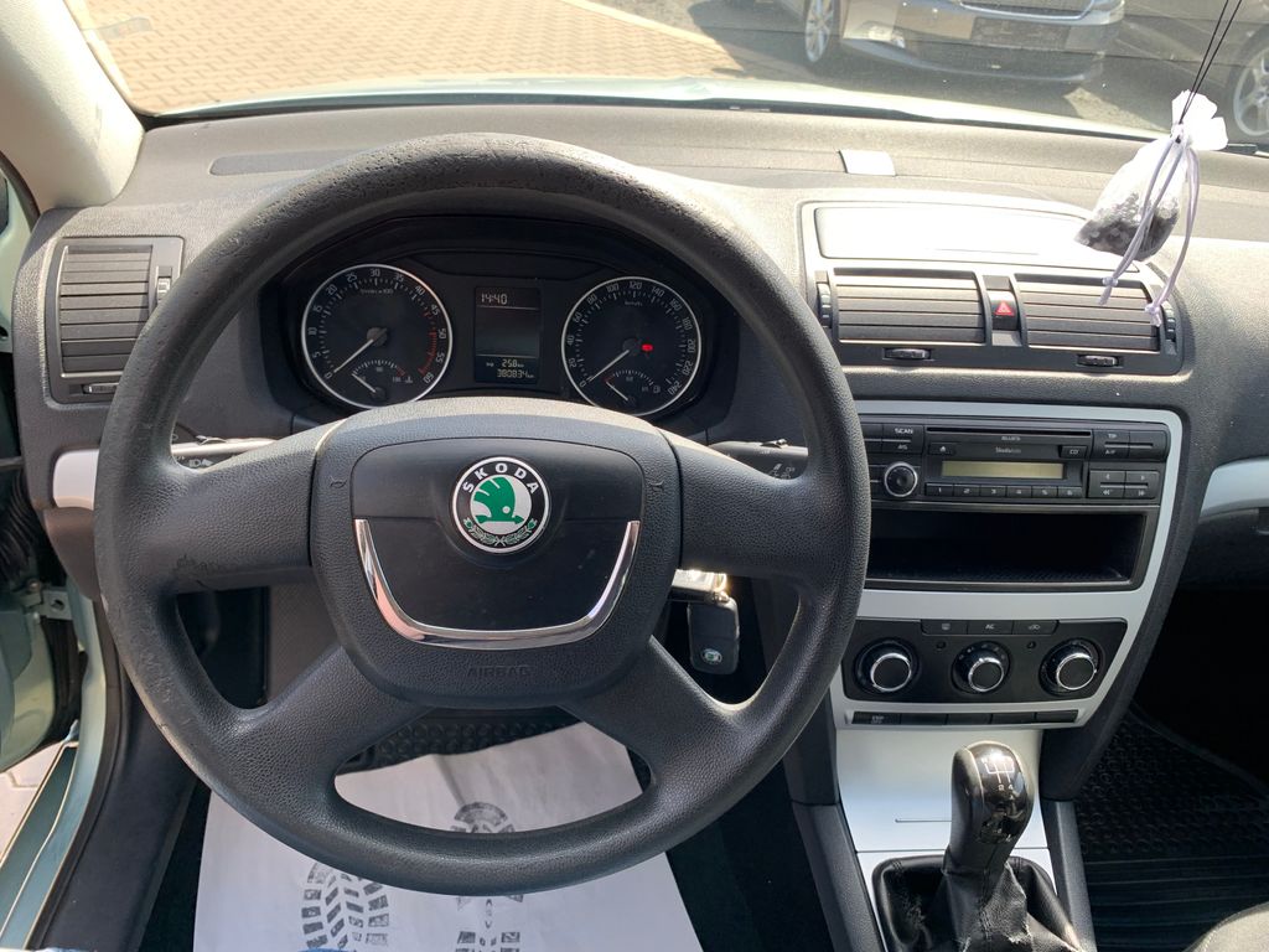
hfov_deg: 67.3
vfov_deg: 53.1
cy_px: 476
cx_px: 634
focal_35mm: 26
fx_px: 953
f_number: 1.8
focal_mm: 4.25
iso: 25
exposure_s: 1/122
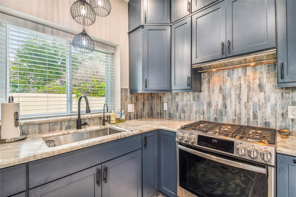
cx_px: 148
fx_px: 123
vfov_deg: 77.3
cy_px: 98
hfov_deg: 100.4
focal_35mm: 15
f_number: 7.1
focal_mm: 10
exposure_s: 1/8
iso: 100
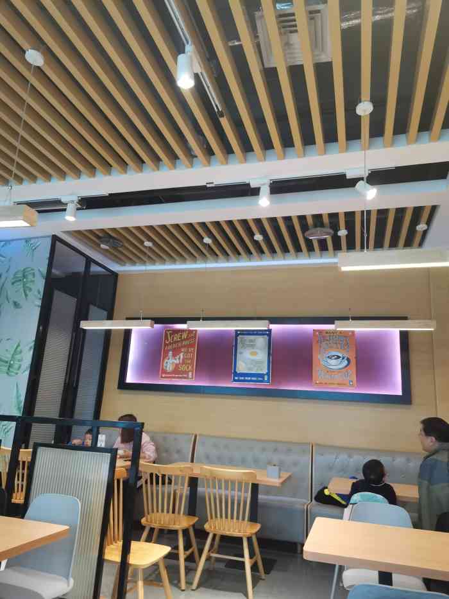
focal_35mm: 26
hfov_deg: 53.1
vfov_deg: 67.3
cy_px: 300
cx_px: 224
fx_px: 450
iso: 320
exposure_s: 1/50
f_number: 1.8
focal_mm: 4.75
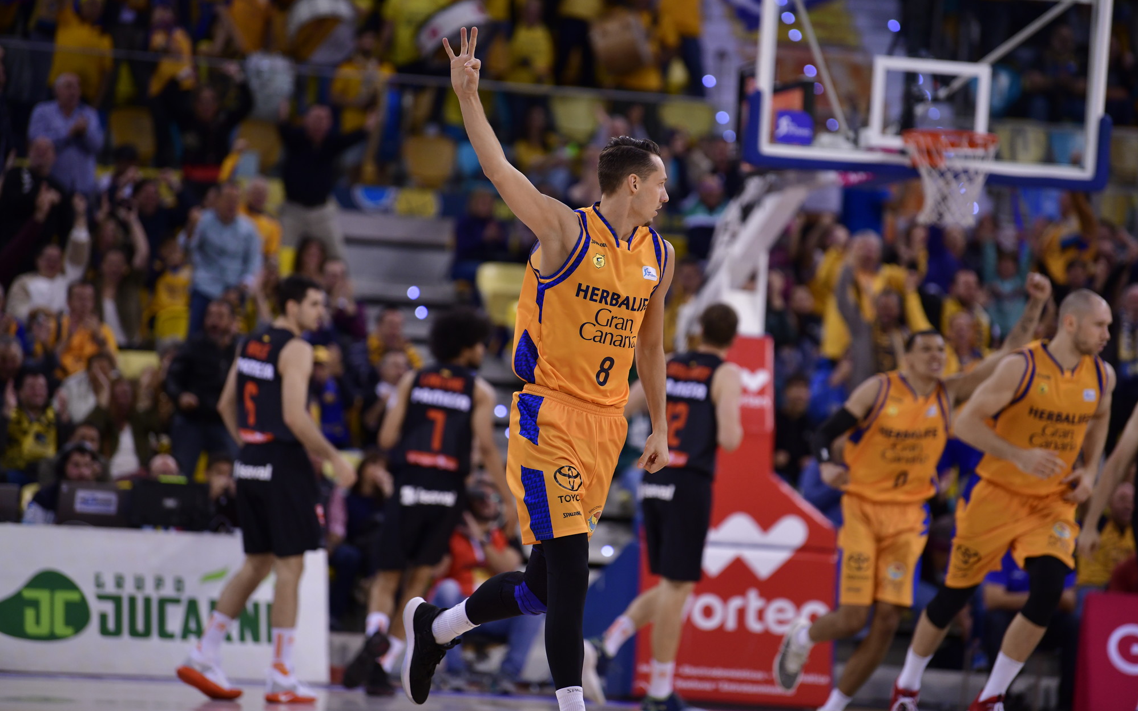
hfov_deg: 11.4
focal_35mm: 184
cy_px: 339
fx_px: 5706
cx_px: 570
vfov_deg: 7.1
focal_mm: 180
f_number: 2.8
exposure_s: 1/800
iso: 1250
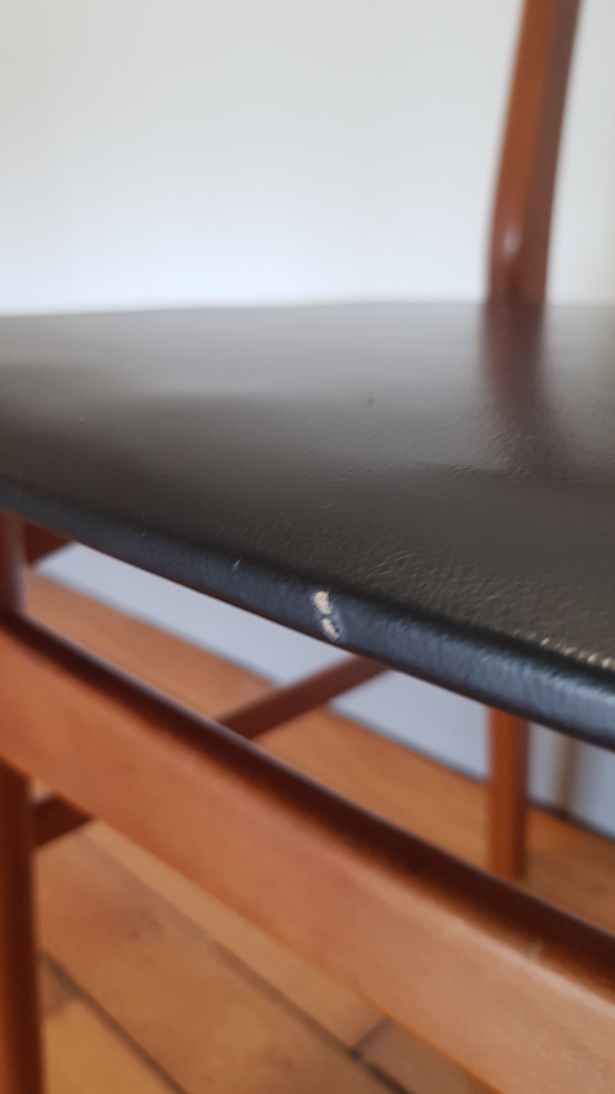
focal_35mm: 29
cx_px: 221
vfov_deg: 66.1
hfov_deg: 39.8
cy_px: 537
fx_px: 841
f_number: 1.7
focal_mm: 4.2
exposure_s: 1/33
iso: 160
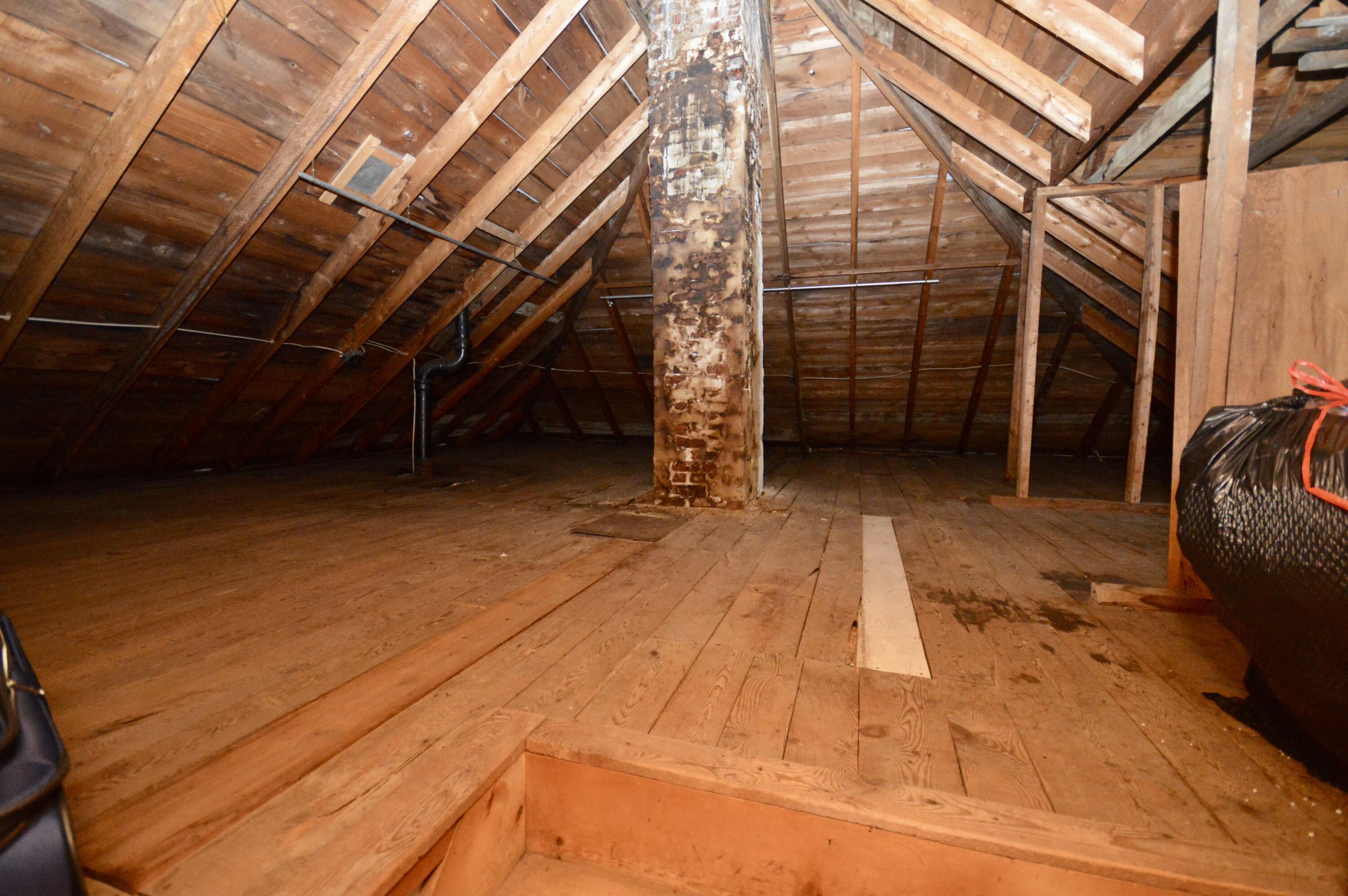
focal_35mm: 15
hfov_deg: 100.4
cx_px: 674
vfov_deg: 77.2
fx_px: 561
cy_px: 448
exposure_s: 1/60
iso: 3200
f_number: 4
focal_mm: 10
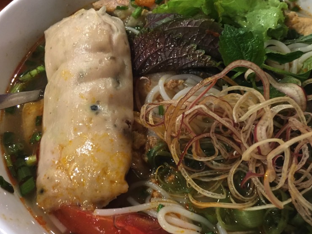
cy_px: 119
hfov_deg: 46.2
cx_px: 202
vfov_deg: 36.0
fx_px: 361
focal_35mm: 40
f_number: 2.2
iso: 160
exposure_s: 1/8
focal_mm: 4.15
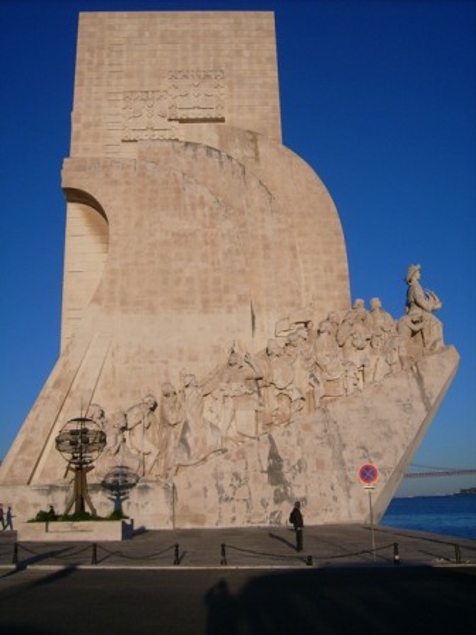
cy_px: 318
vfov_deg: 52.6
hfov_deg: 40.7
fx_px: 642
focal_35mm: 35
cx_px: 238
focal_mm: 5.95
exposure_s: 1/706
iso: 50
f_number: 5.8
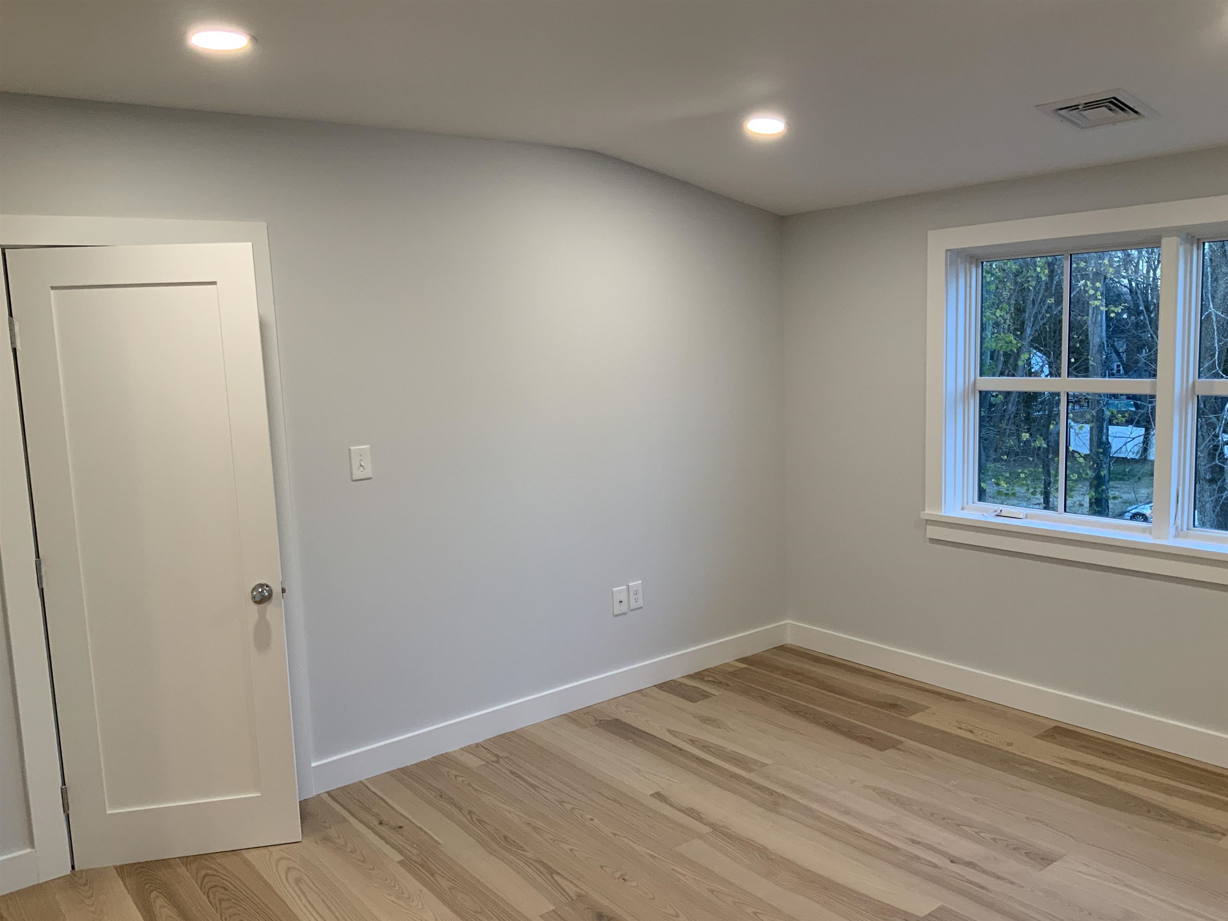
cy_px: 460
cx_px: 614
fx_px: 1029
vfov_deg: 48.2
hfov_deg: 61.7
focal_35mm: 29
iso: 64
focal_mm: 3
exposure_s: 1/60
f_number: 1.8
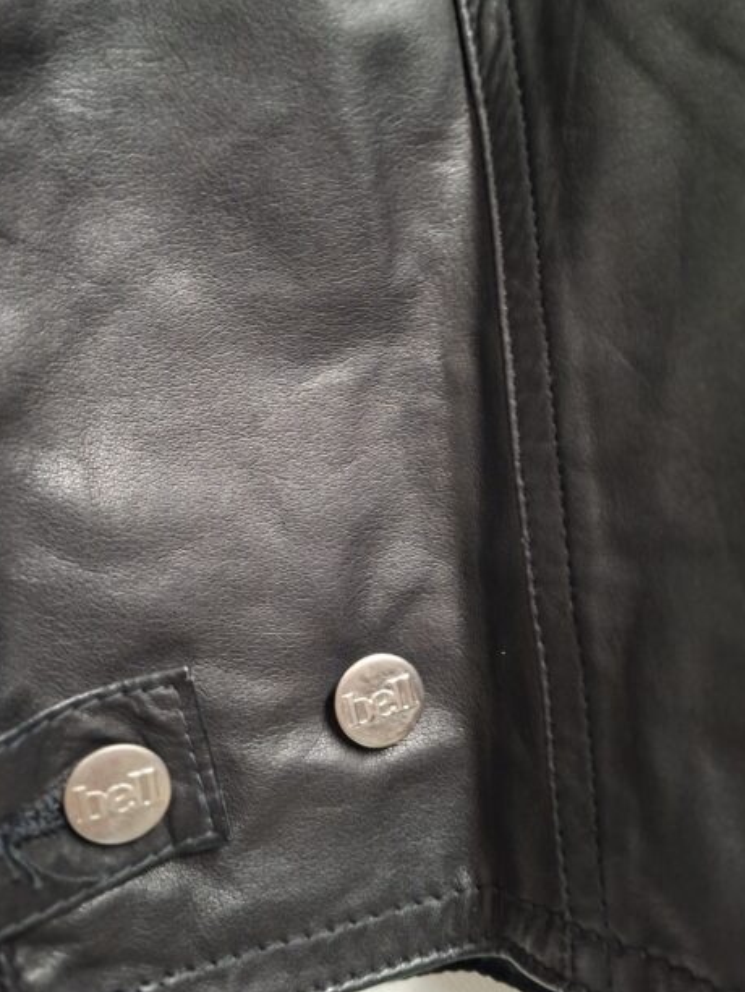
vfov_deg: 59.9
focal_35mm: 30
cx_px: 345
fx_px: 861
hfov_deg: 46.8
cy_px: 463
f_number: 1.8
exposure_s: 1/25
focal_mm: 5.54
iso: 640
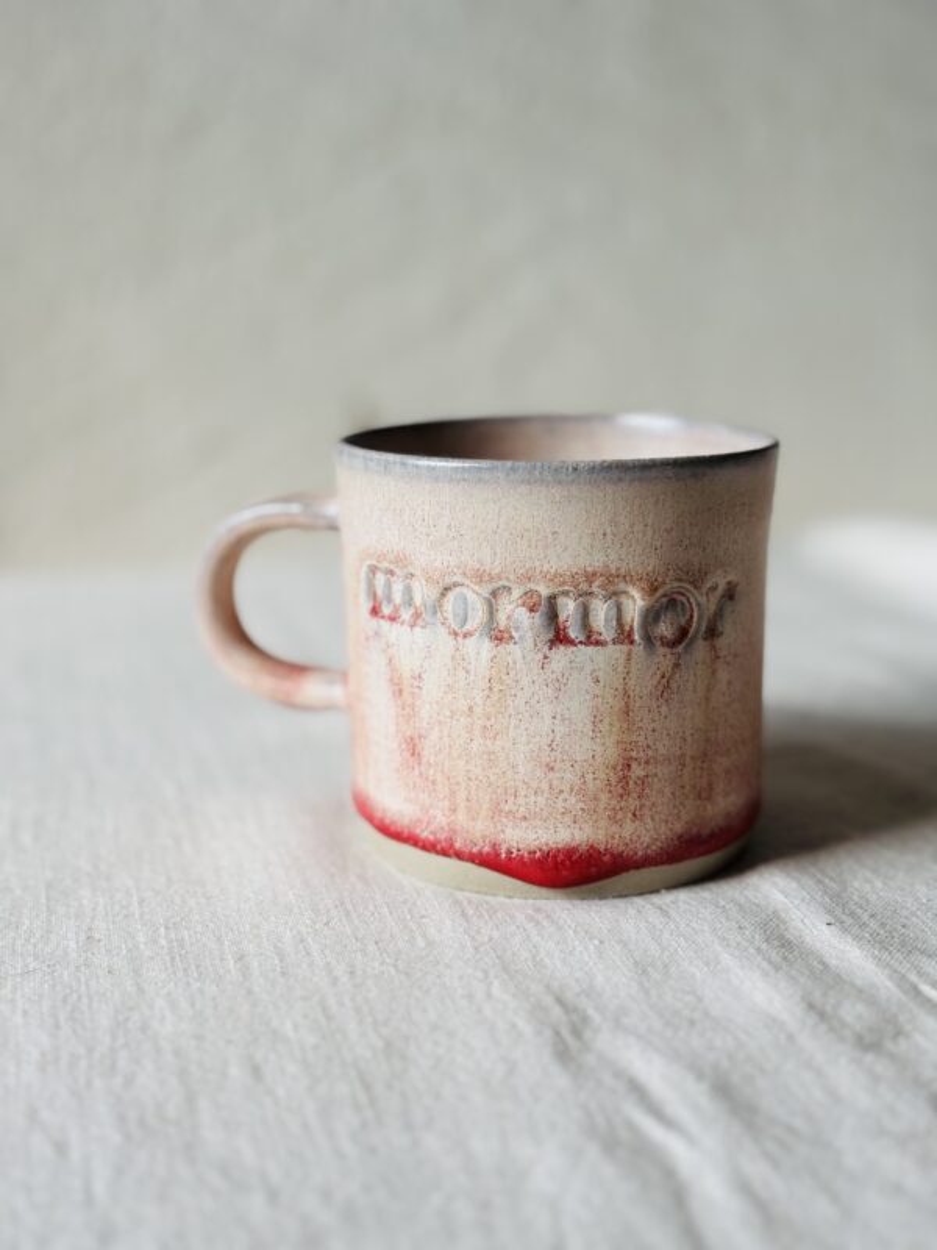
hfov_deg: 28.0
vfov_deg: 36.8
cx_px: 468
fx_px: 1877
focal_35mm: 52
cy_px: 625
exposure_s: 1/654
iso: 32
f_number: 1.6
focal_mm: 5.96
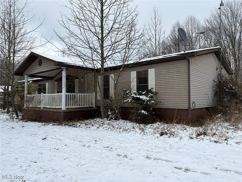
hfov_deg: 67.3
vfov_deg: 53.1
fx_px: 182
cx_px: 121
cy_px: 91
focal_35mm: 26
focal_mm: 5.96
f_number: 1.6
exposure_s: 1/1239
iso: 50
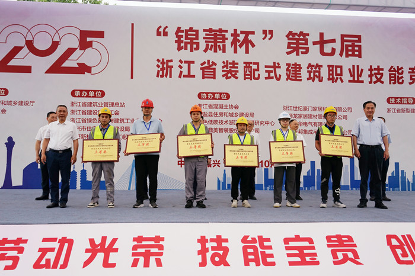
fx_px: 346
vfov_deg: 43.6
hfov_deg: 62.0
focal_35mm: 30
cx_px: 208
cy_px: 138
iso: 500
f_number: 4
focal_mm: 30
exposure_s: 1/160
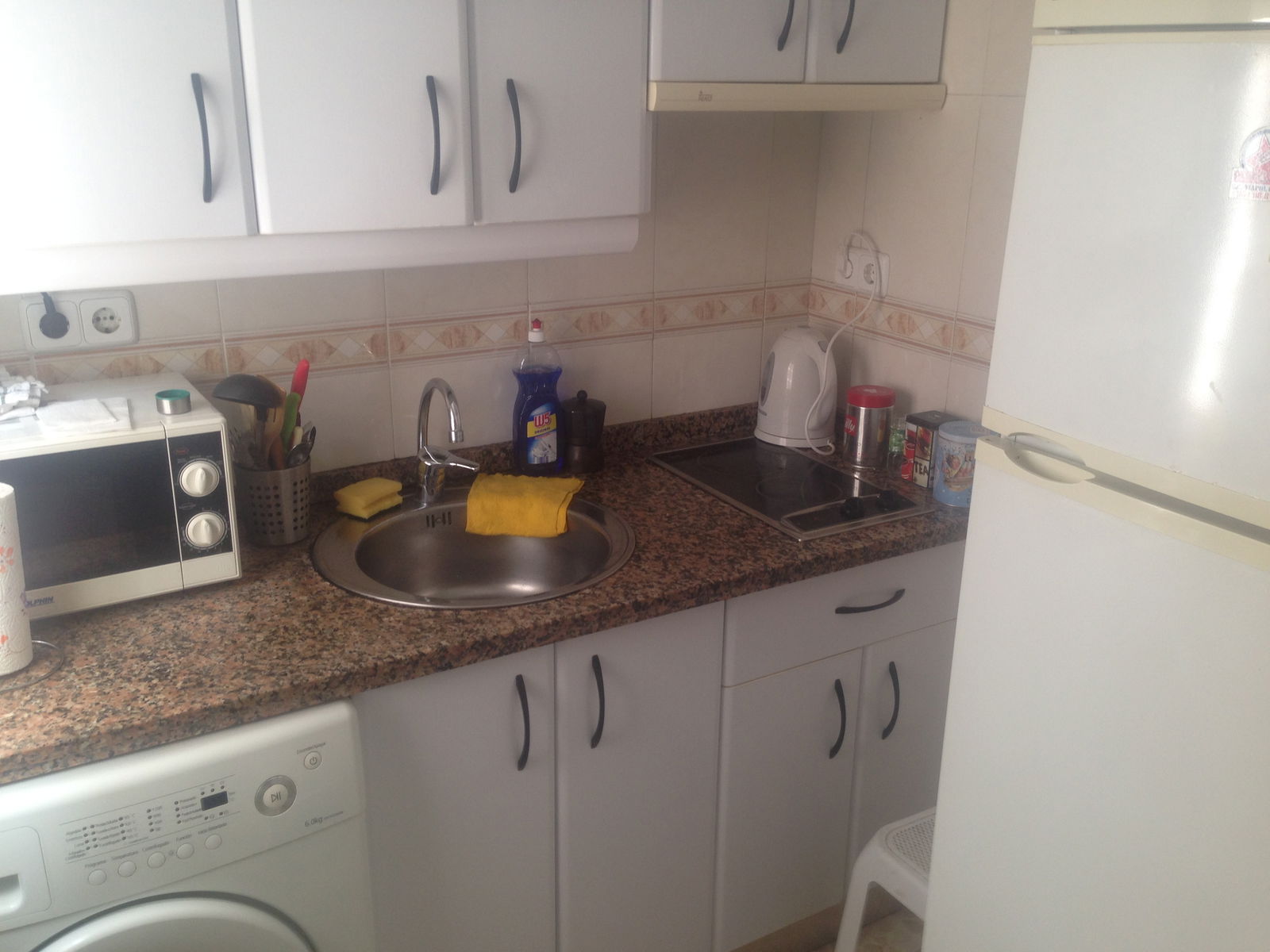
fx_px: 1211
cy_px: 476
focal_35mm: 33
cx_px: 635
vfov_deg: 42.9
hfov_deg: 55.4
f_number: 2.4
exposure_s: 1/30
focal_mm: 4.12
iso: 50
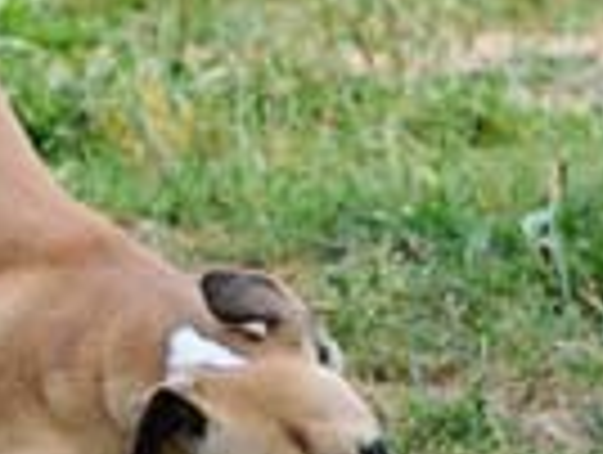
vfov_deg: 4.0
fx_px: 6562
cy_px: 301
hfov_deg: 5.3
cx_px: 94
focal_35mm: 376
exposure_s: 1/350
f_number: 5.6
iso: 200
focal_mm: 70
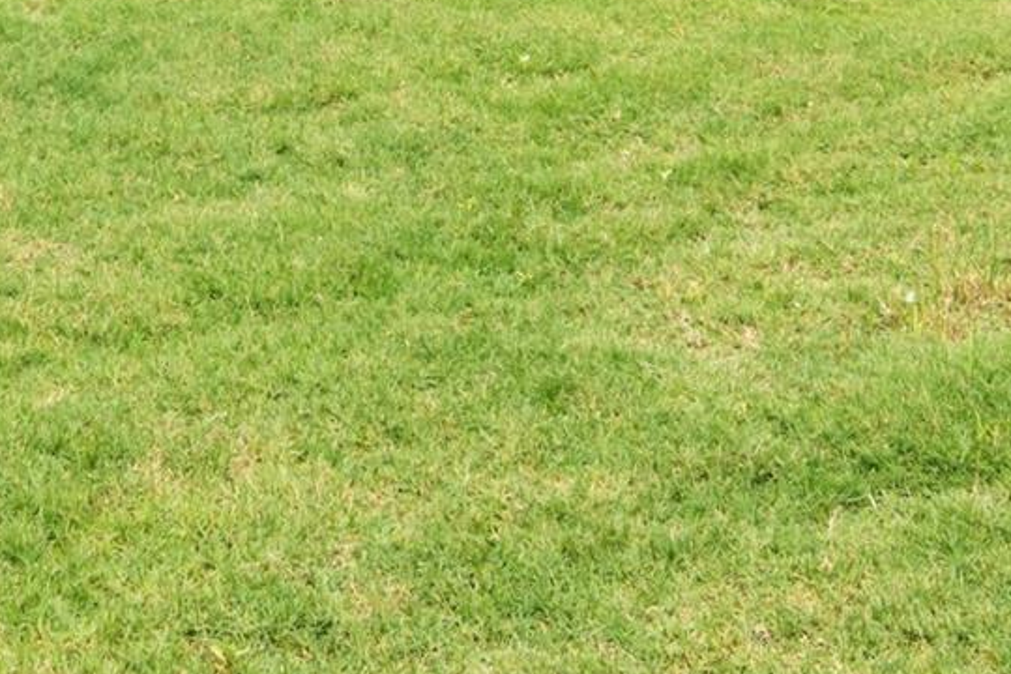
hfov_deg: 27.3
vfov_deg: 15.7
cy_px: -548
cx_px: 412
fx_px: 2075
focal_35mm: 74
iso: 100
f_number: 9
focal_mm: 13
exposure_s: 1/320
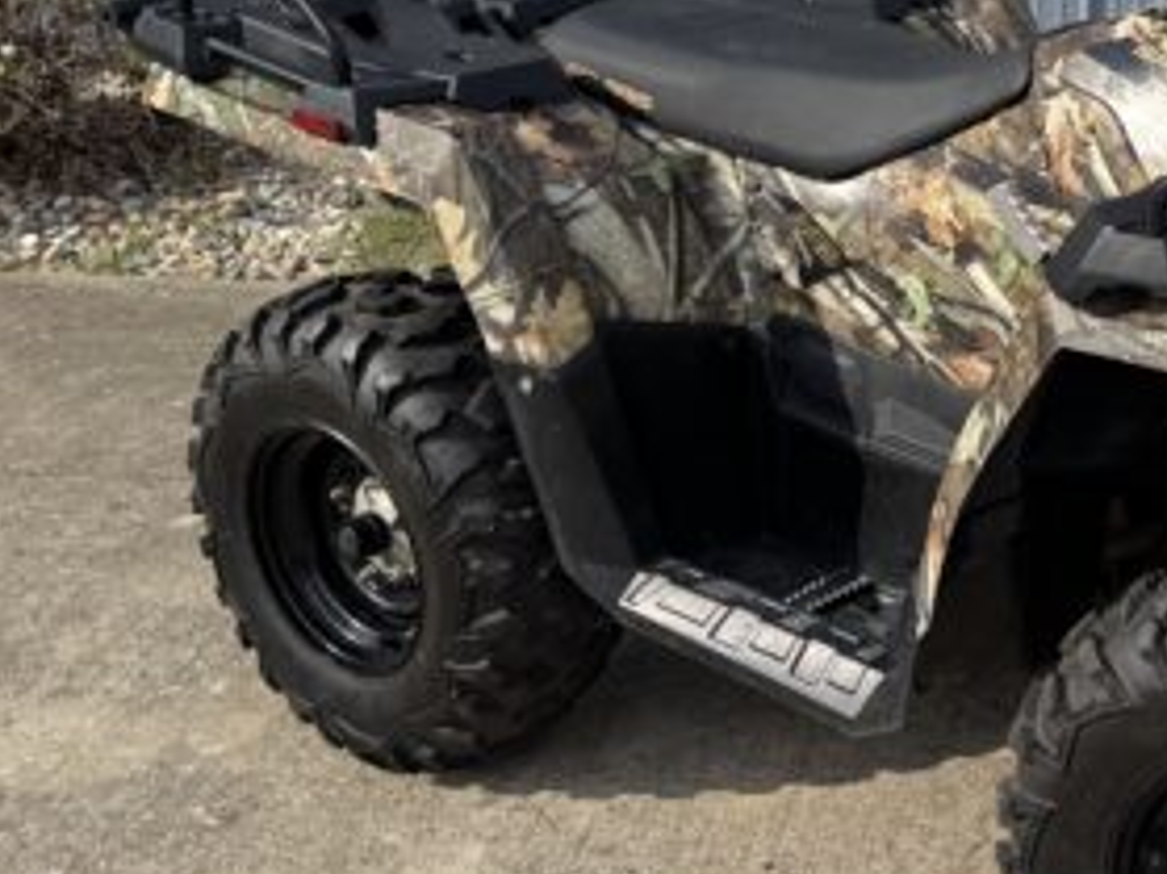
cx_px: 1062
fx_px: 1853
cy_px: 263
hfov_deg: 33.1
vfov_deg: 26.3
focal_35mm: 55
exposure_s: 1/4310
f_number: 1.78
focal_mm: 6.76
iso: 80
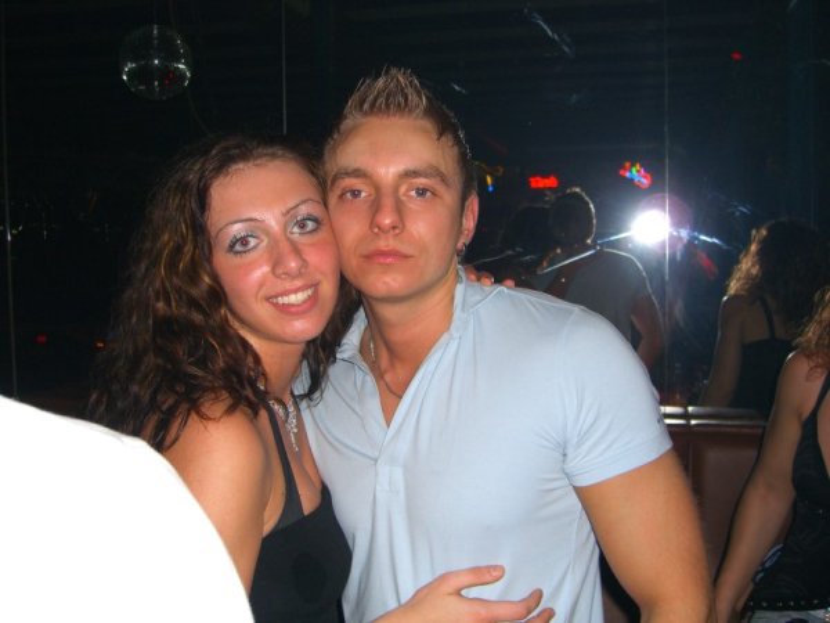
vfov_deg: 37.7
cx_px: 415
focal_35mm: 38
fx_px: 911
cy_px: 312
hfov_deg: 49.0
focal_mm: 7.9
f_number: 2.8
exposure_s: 1/60
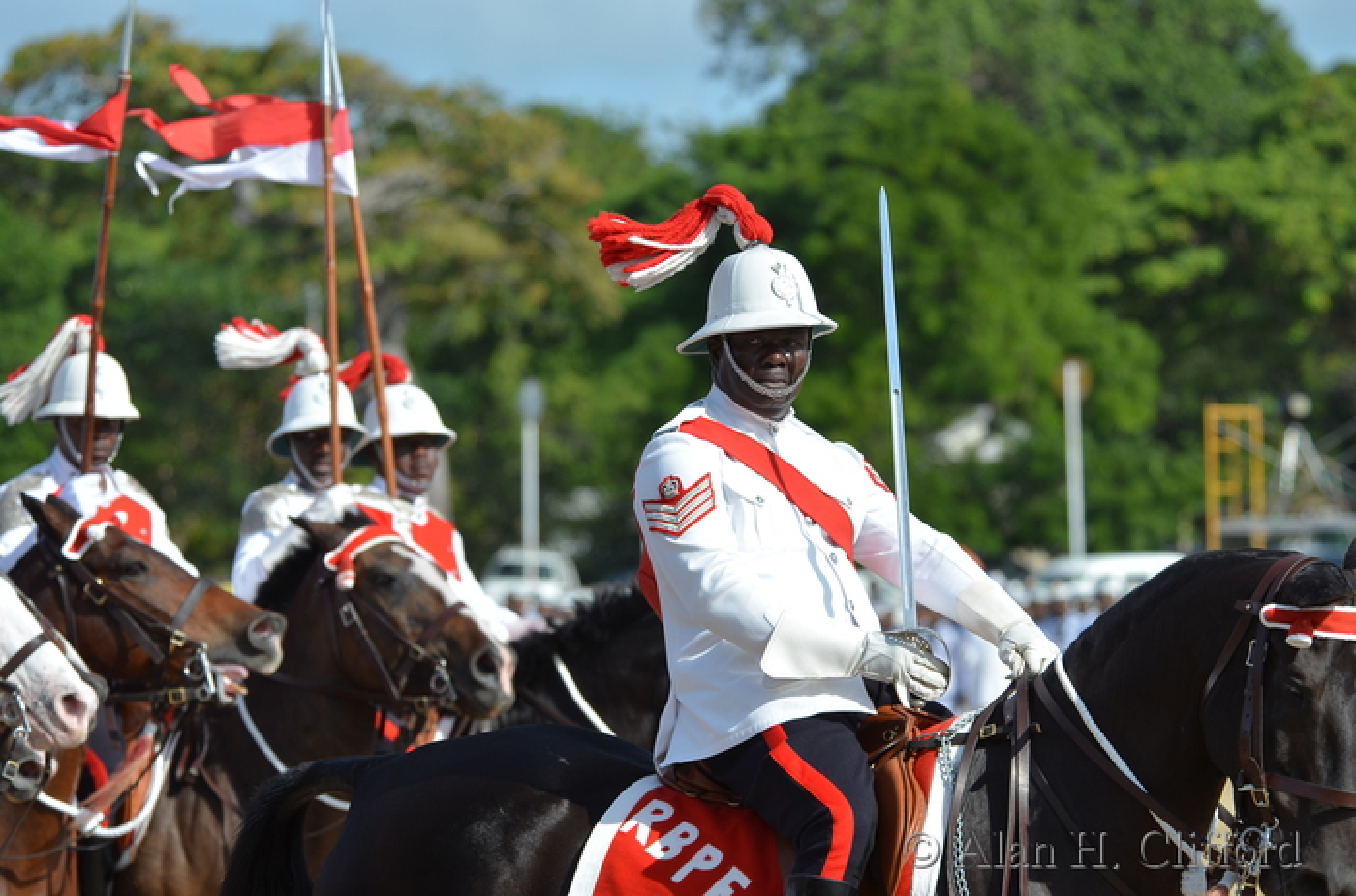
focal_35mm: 300
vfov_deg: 4.6
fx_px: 11272
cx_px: 678
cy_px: 448
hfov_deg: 6.9
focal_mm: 200
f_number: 5.6
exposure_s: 1/800
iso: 160
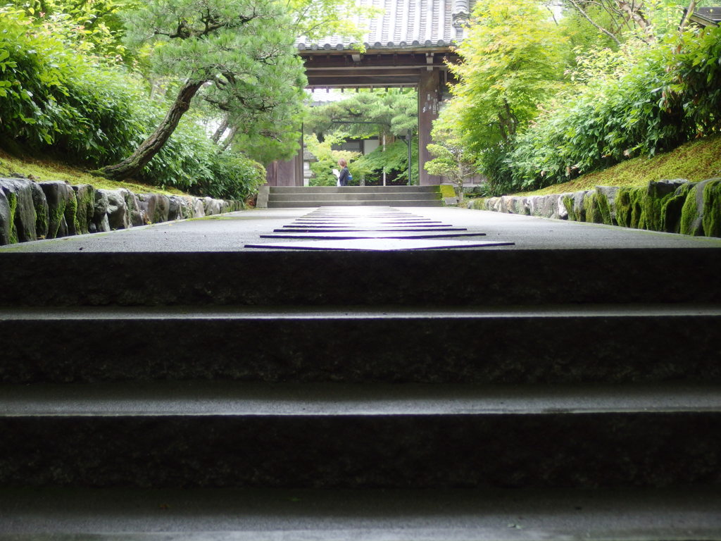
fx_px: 1375
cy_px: 270
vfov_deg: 22.3
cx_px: 360
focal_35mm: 66
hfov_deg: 29.4
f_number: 2.2
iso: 200
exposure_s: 1/100
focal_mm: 14.1
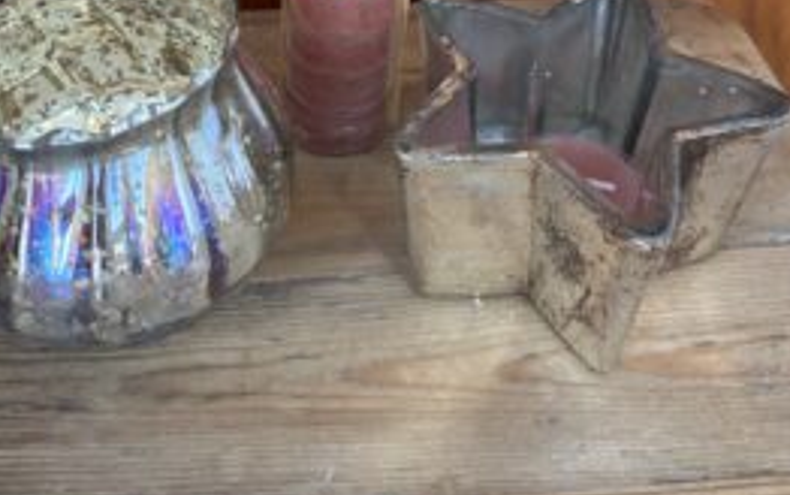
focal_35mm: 42
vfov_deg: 28.4
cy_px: -15
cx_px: 353
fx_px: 905
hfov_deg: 47.1
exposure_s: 1/60
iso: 320
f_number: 1.6
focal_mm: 5.96
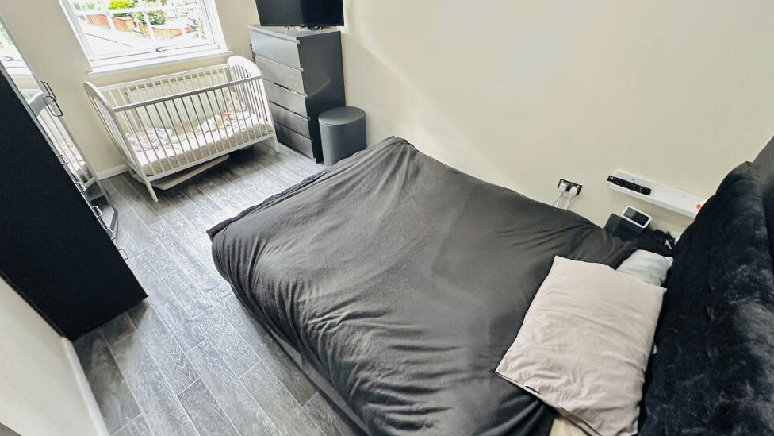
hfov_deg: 99.3
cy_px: 194
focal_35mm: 16
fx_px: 328
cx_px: 397
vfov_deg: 66.9
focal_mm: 2.22
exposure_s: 1/50
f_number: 2.2
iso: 640
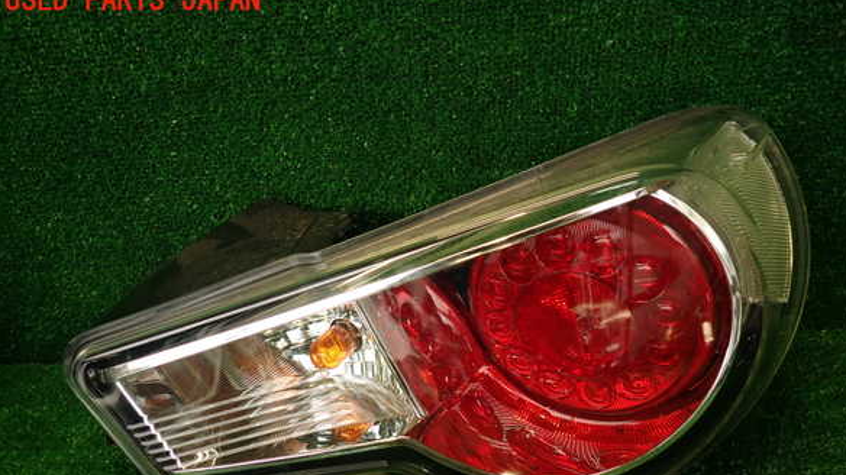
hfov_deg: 67.9
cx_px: 432
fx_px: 628
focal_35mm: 28
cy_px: 308
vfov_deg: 41.0
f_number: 2
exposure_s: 1/60
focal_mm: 4.5
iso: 160
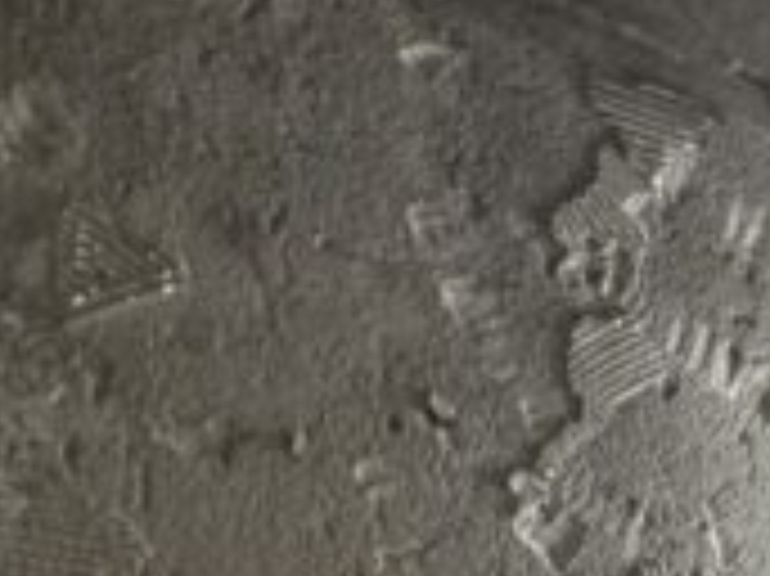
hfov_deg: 21.8
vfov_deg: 16.2
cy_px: 846
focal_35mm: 84
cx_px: 892
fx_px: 1867
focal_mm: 2.22
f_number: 2.2
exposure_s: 1/60
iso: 320
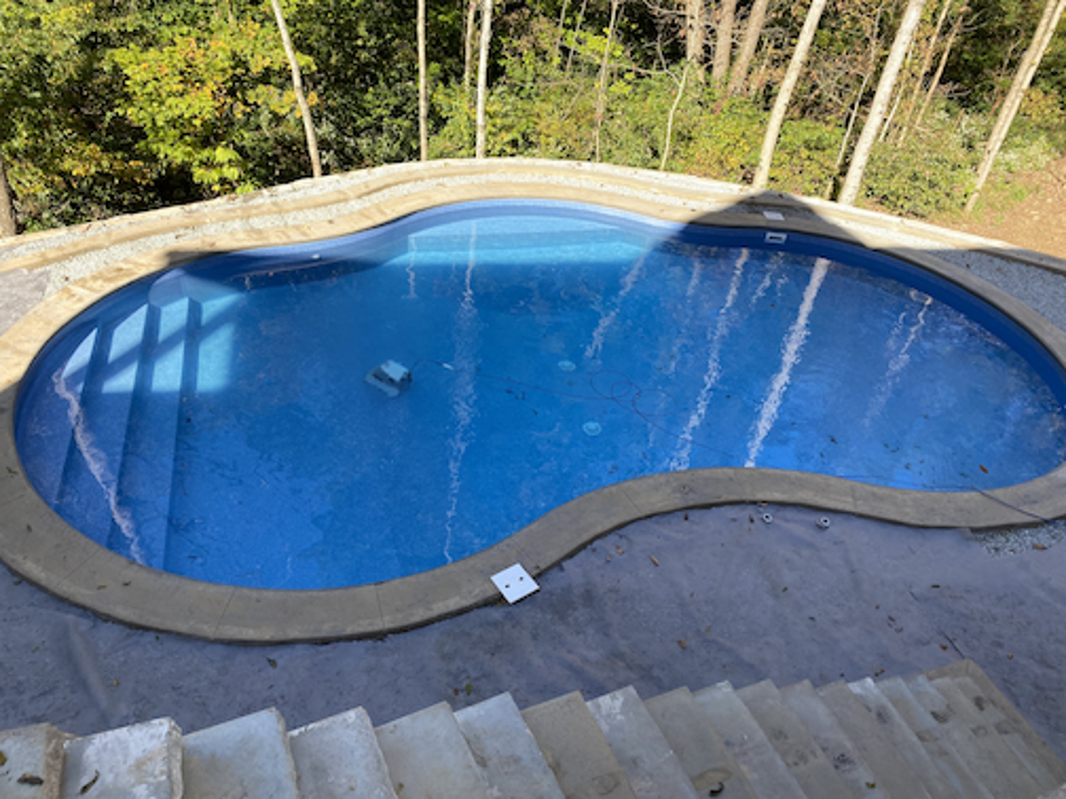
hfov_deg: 67.3
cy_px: 400
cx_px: 533
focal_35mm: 26
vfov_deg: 53.1
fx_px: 801
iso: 32
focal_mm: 4.25
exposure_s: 1/651
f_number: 1.8
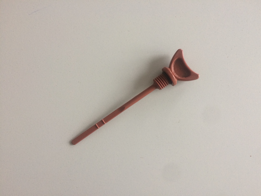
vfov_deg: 48.2
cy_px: 98
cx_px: 130
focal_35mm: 29
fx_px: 219
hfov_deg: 61.7
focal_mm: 4.15
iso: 80
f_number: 2.2
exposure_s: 1/33
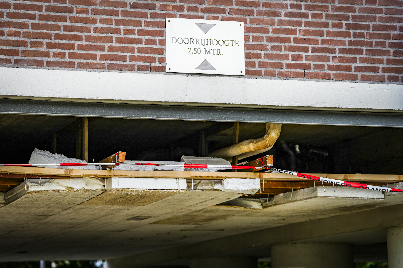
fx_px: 1187
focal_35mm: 106
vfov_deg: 12.9
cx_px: 202
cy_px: 134
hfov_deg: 19.3
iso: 100
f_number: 2.8
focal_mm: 106
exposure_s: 1/800
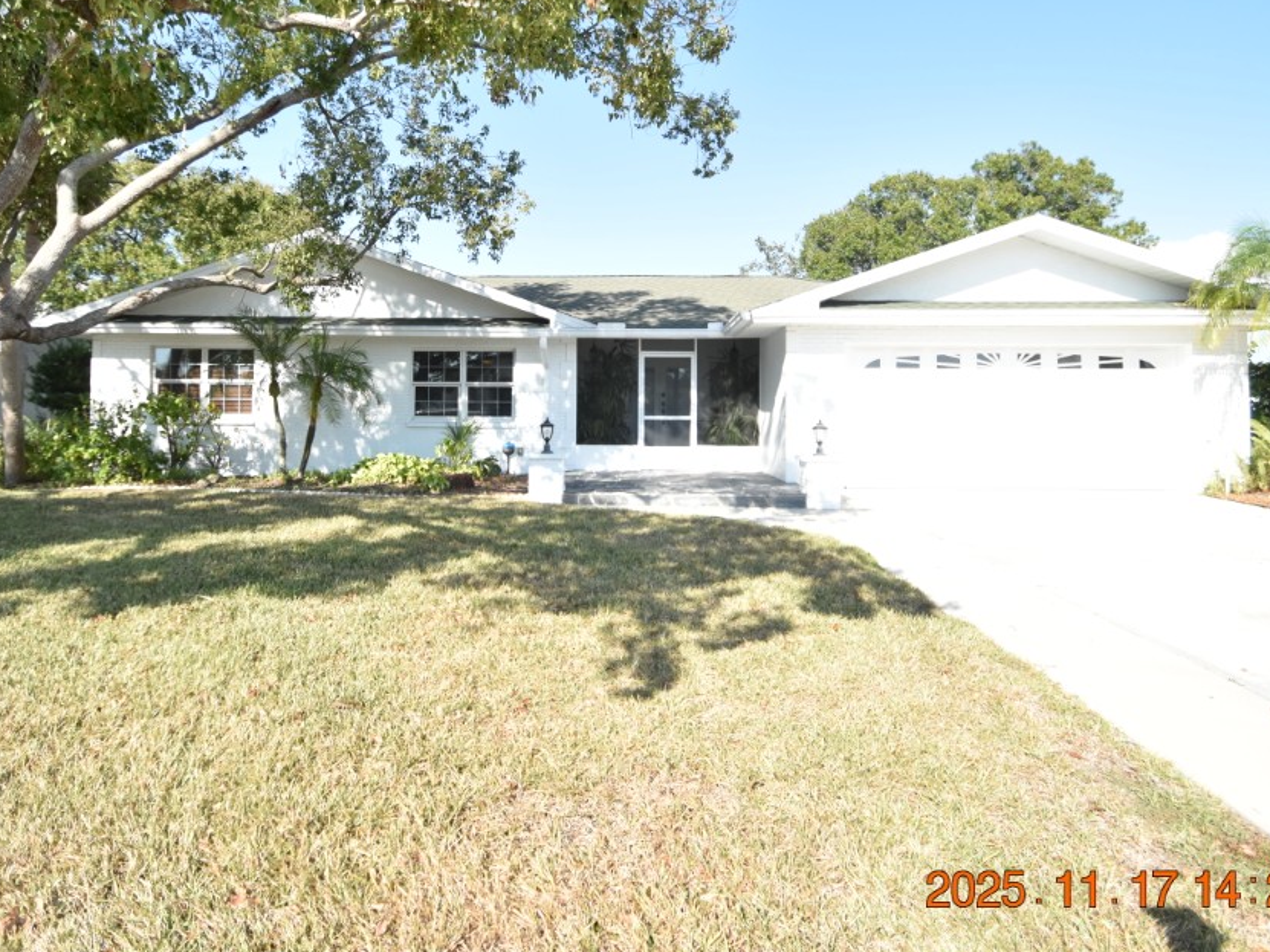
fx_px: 734
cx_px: 602
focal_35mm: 20
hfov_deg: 81.7
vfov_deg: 65.5
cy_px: 391
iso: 800
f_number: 3.5
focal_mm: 10
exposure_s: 1/3000
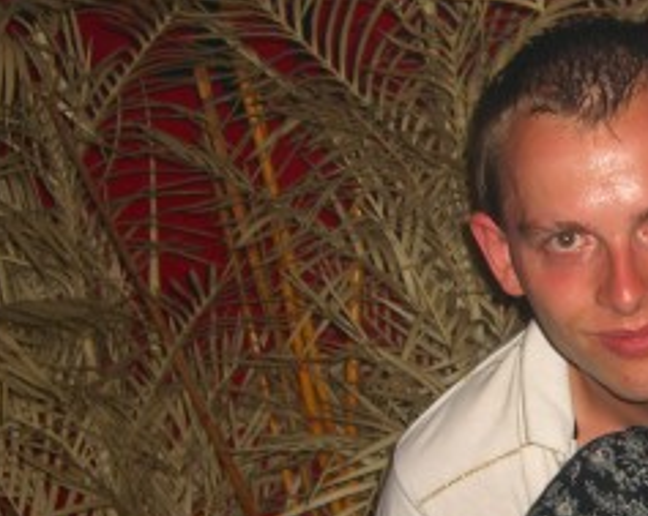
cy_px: 385
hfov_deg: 19.8
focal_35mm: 94
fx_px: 1801
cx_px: 653
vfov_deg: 16.3
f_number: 2.8
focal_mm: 7.9
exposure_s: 1/60
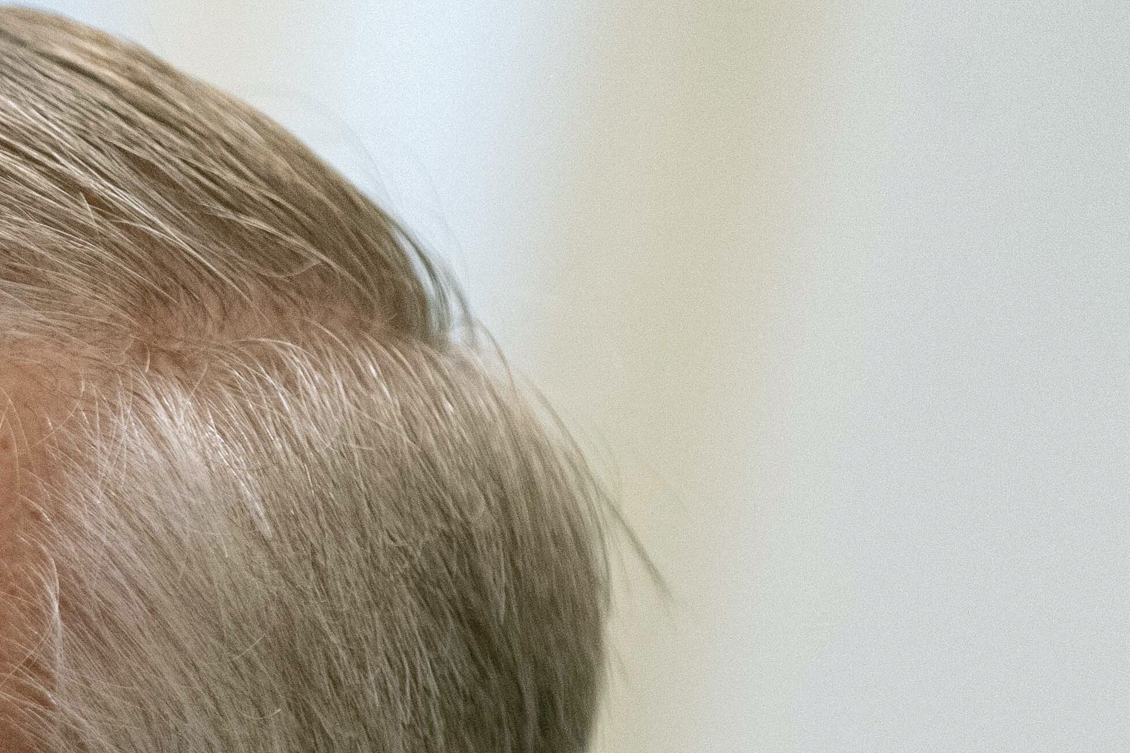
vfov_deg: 2.8
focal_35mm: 486
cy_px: 1095
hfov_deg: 4.2
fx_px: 15255
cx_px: -460
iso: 4000
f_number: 2.8
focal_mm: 159
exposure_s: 1/320
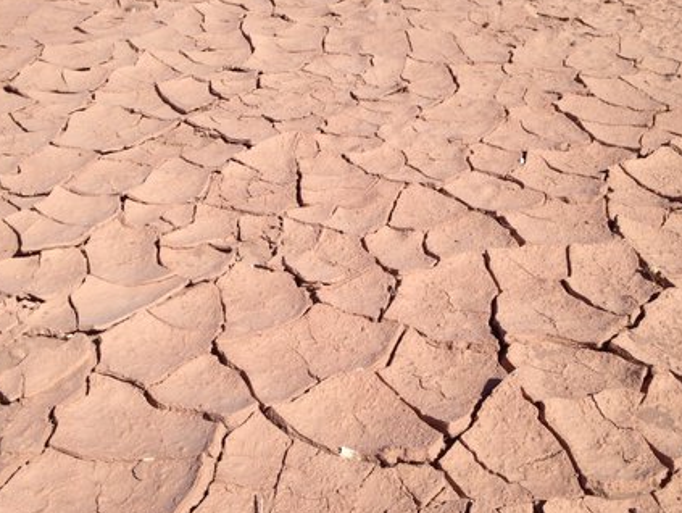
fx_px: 907
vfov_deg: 31.5
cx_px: 350
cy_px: 231
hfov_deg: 41.2
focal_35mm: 46
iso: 50
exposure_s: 1/3012
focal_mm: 4.12
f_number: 2.4
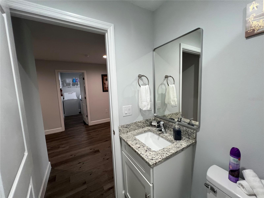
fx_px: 99
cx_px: 132
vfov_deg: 89.9
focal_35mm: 13
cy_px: 99
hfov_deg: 106.2
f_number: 1.8
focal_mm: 1.57
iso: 160
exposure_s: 1/120
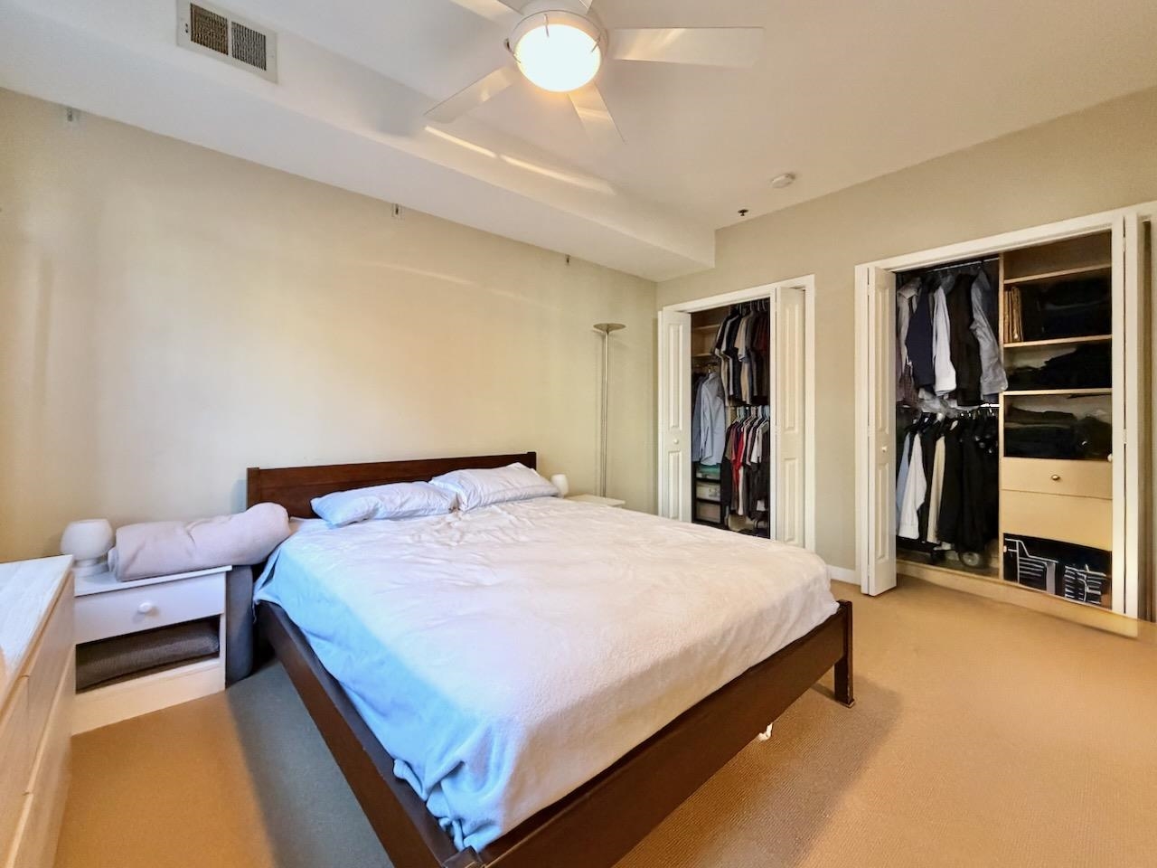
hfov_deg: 102.1
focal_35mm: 14
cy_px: 434
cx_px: 578
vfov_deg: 85.7
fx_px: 468
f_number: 2.2
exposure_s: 1/60
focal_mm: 2.22
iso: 640
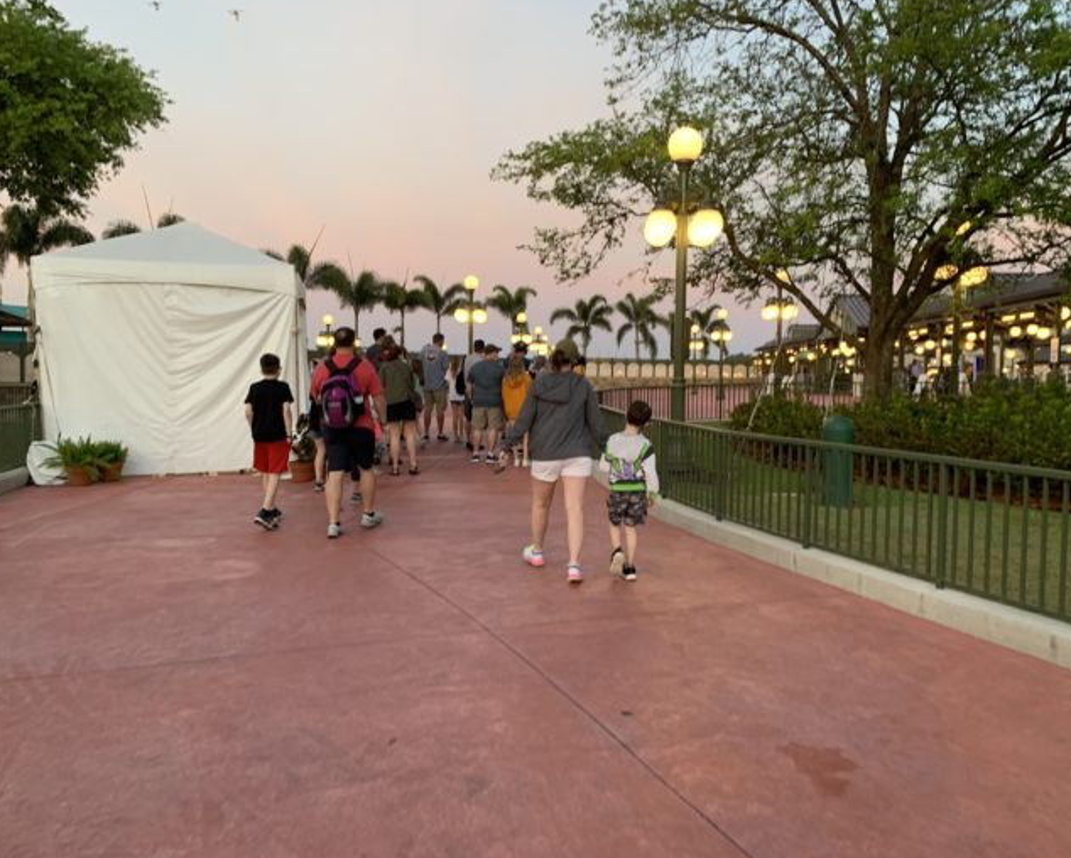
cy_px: 426
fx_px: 888
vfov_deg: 51.6
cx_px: 539
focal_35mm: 28
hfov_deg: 62.2
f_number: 1.8
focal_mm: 4.25
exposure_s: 1/91
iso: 100
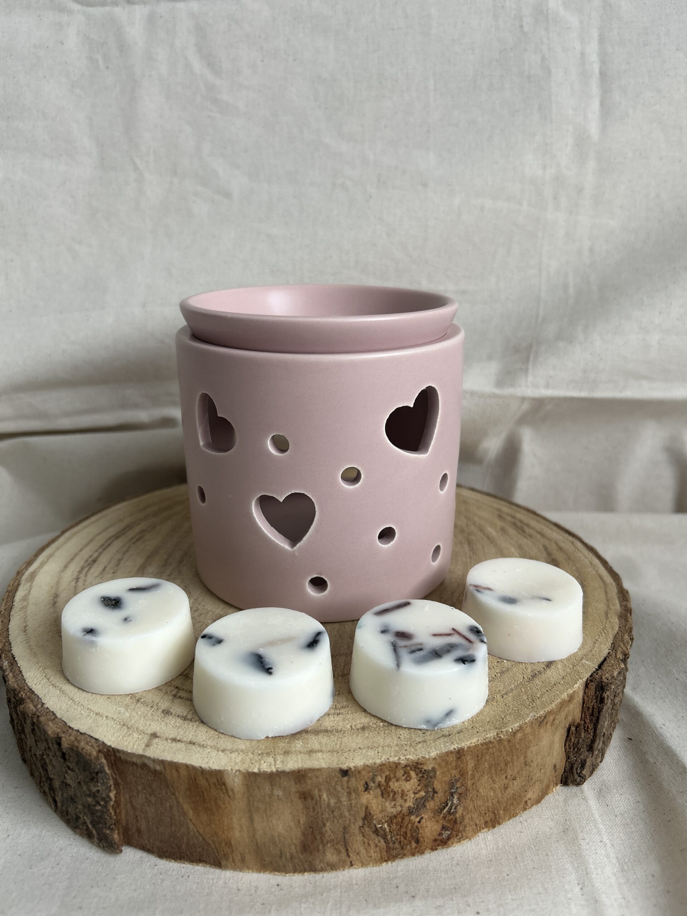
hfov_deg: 53.1
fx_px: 688
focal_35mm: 26
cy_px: 458
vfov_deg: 67.3
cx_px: 344
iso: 125
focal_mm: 5.7
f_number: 1.5
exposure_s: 1/121
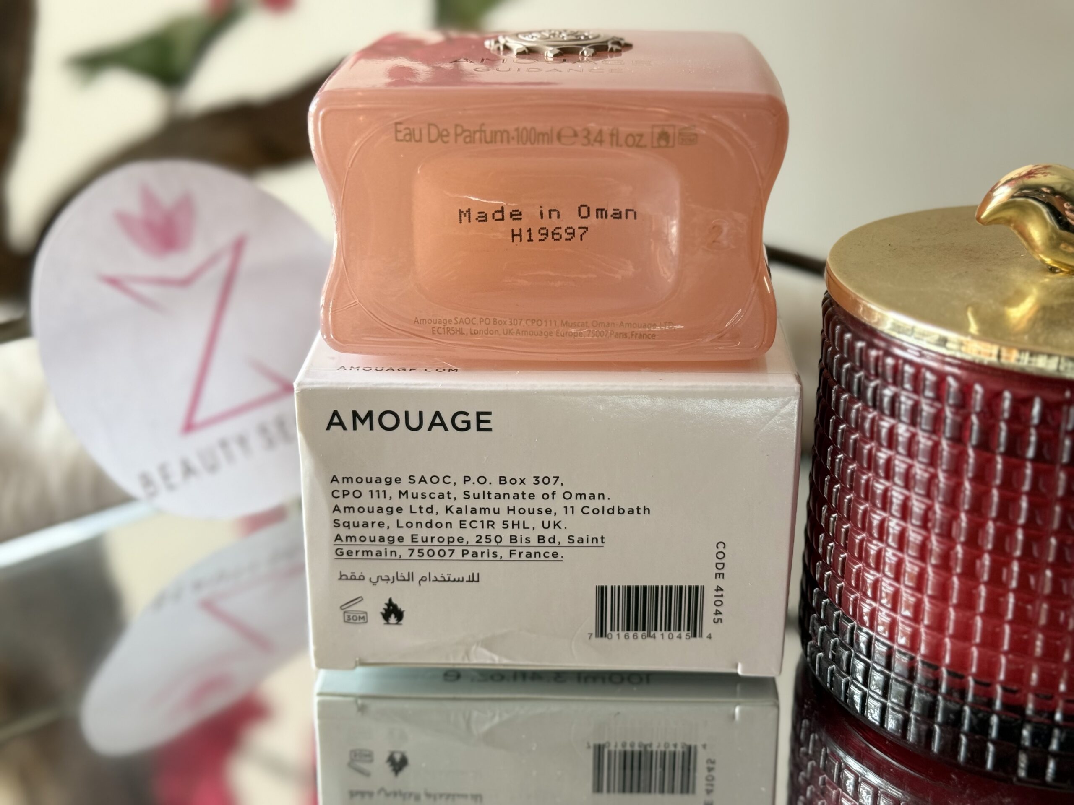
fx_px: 1489
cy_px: 402
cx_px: 537
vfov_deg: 30.3
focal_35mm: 48
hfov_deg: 39.7
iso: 100
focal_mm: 6.76
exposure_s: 1/65
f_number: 1.78
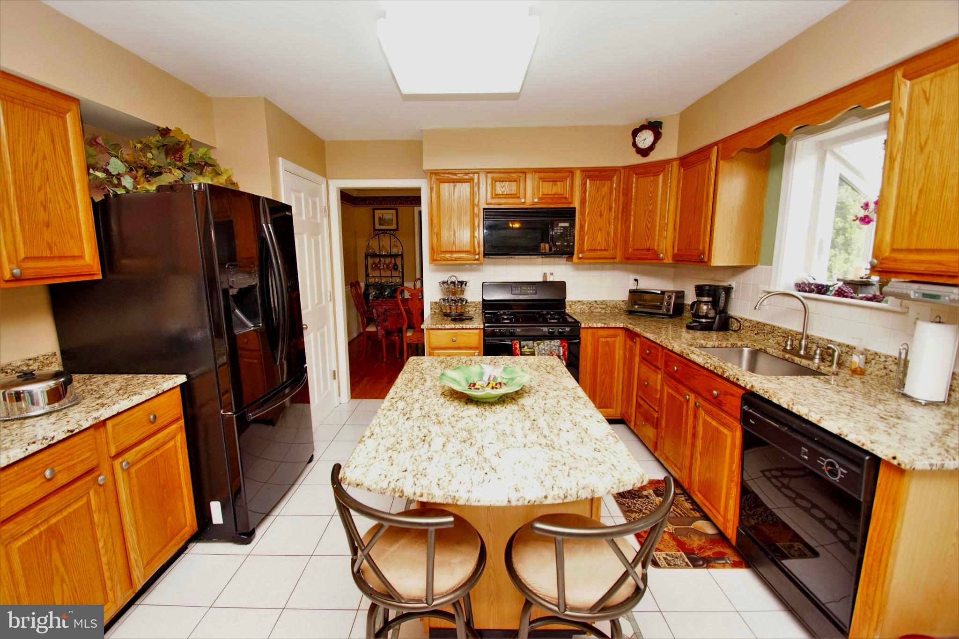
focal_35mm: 15
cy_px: 320
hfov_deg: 100.4
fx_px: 400
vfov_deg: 77.3
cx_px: 480
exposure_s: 1/60
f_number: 4.5
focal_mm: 10
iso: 800
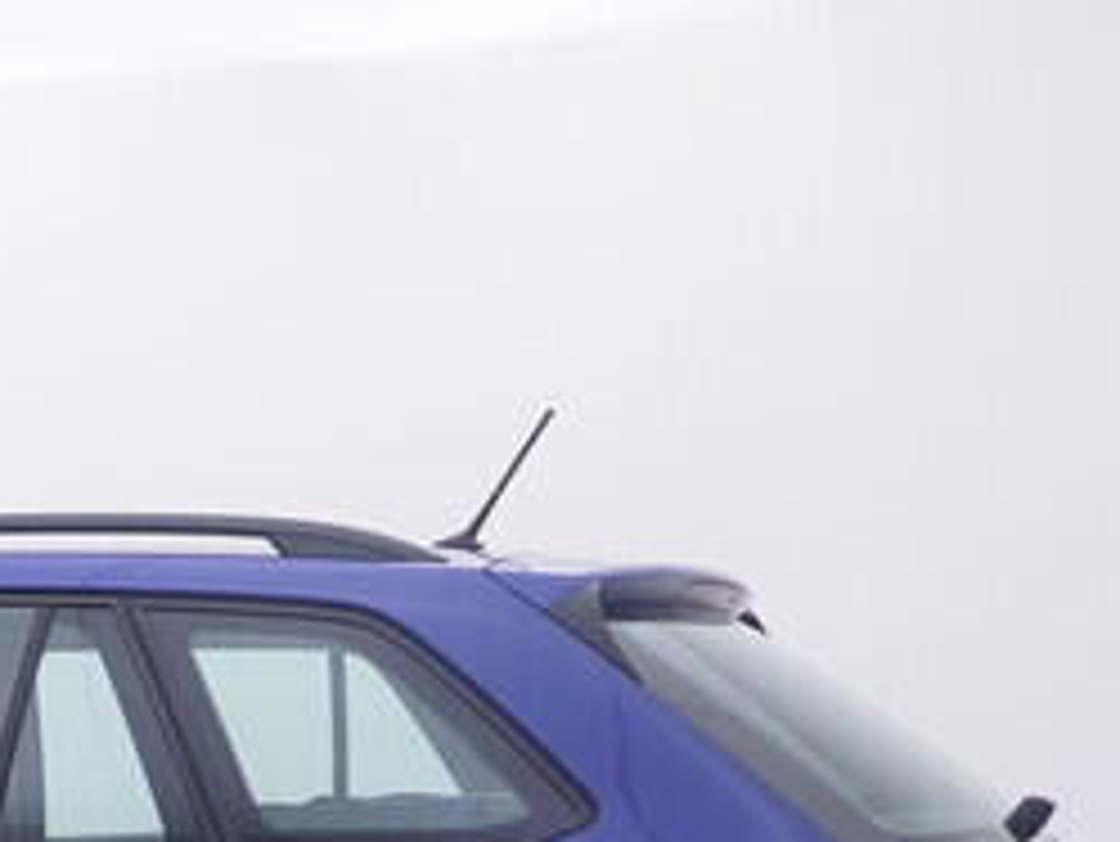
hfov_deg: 20.2
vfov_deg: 15.8
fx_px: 2880
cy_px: 1067
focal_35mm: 89
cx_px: -315
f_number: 5
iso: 200
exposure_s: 1/80
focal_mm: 15
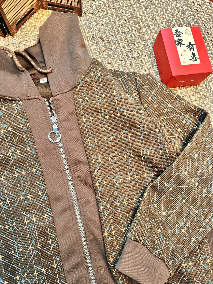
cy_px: 142
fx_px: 197
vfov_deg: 71.6
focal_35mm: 24
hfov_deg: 56.8
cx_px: 106
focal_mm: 6.86
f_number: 1.78
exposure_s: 1/102
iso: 200
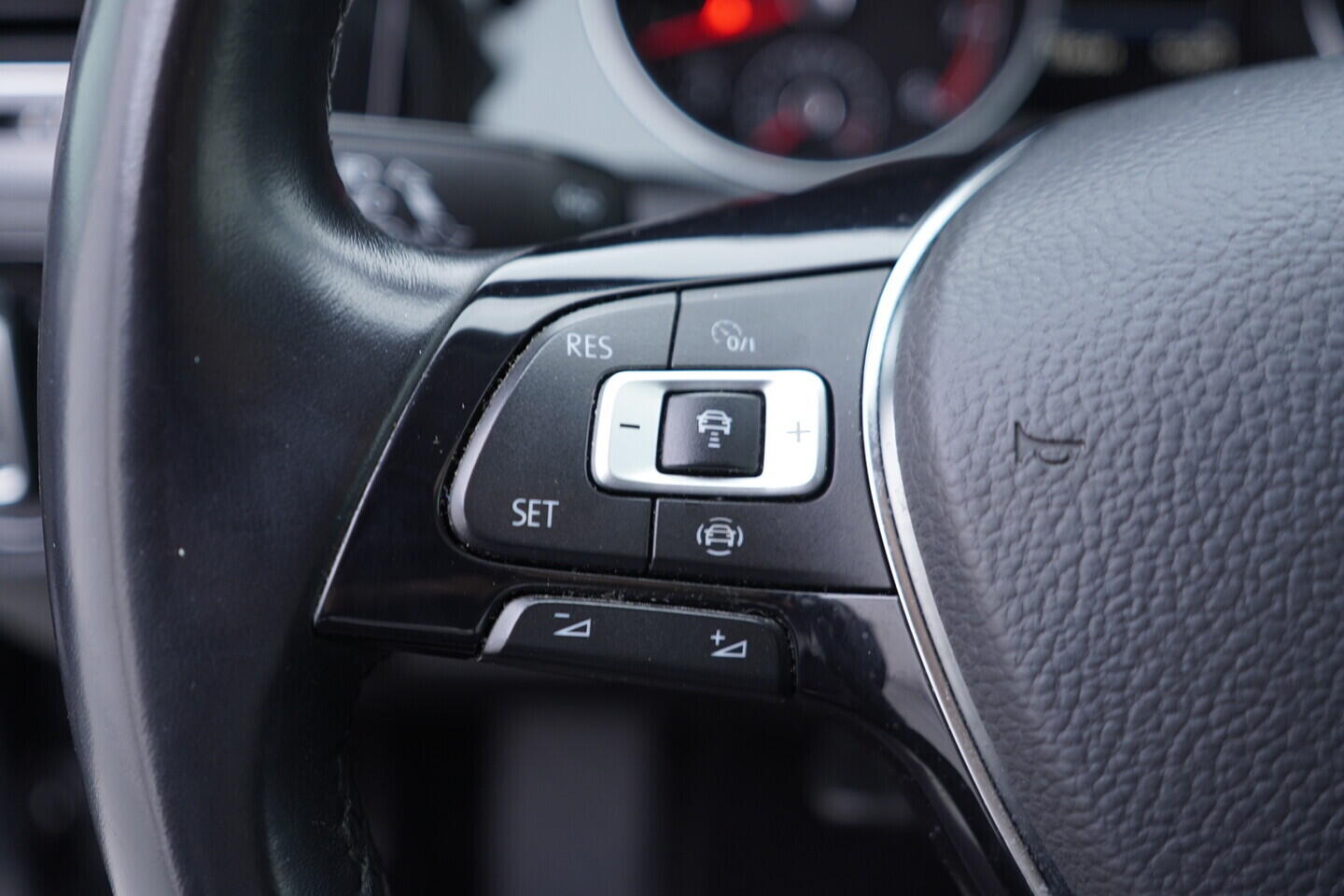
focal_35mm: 36
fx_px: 1344
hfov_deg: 53.1
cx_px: 672
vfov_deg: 36.9
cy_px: 448
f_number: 2.8
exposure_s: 1/40
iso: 250
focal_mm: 24
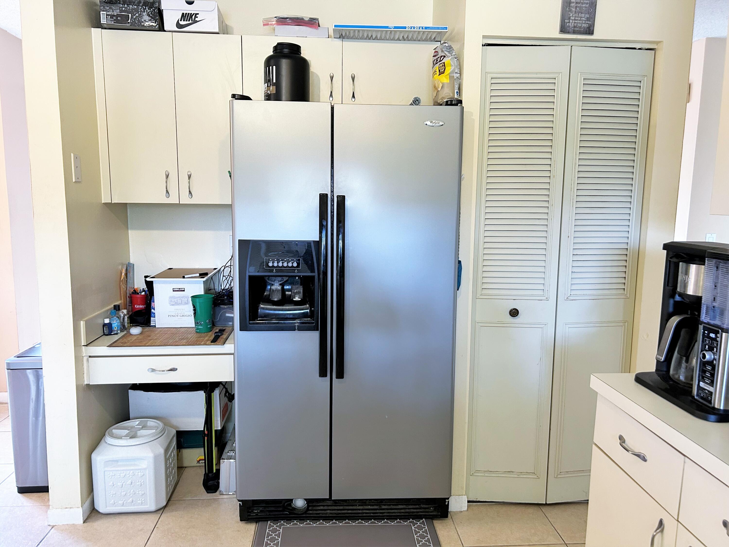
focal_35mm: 26
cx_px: 364
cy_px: 274
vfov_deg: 53.1
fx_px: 548
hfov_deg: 67.3
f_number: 1.5
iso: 200
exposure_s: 1/60
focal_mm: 5.7
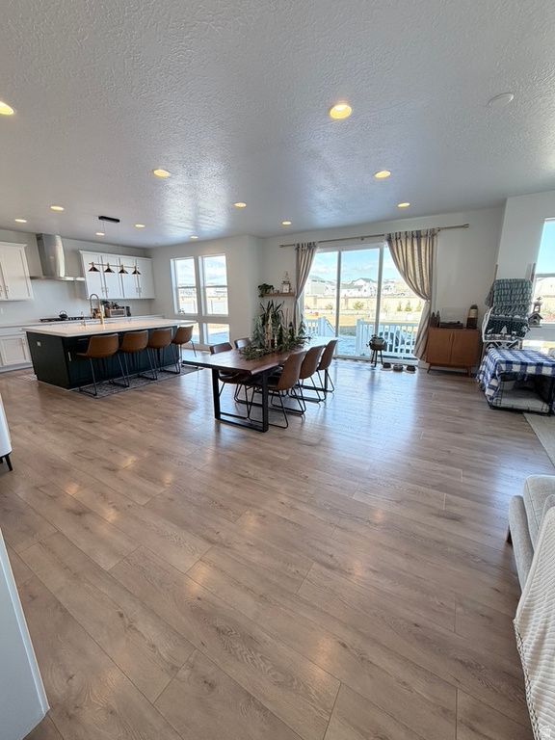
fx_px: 299
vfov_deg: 102.1
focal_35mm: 14
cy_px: 370
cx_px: 278
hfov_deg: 85.7
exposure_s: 1/120
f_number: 2.2
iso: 125
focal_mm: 2.22
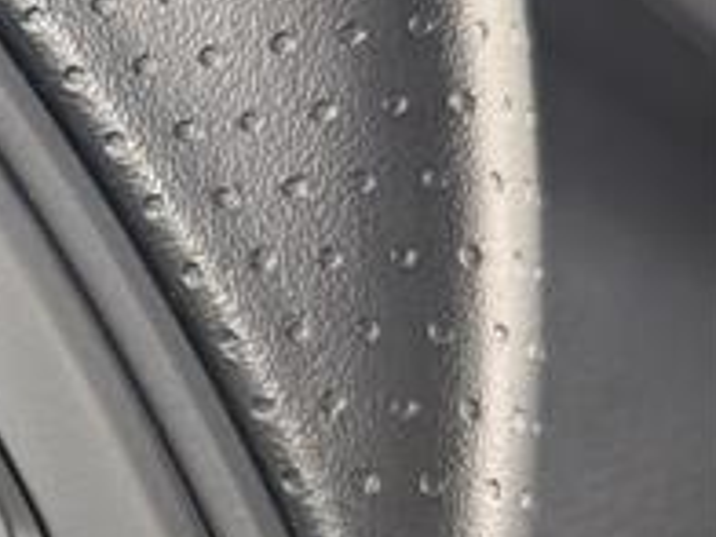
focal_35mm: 160
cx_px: -438
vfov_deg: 9.3
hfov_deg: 11.7
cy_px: 438
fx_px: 3309
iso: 411
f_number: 1.68
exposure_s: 1/294
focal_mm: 6.9
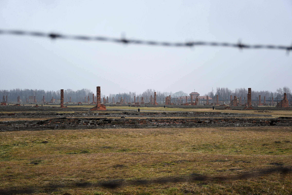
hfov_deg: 31.9
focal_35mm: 63
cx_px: 146
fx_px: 511
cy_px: 98
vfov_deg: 21.6
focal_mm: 42
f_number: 4.5
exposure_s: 1/400
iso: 320
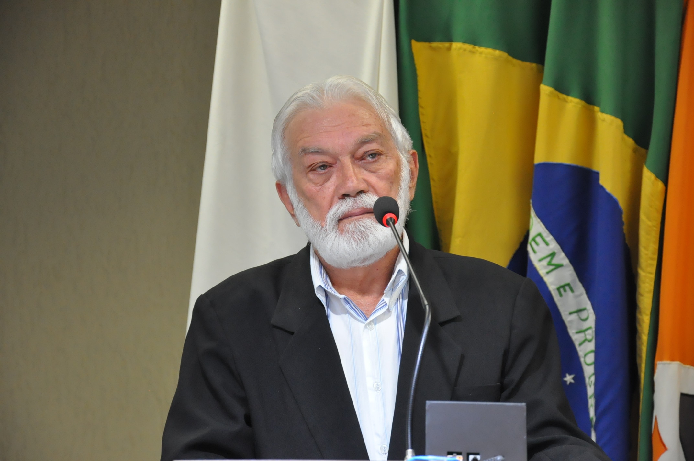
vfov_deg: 10.1
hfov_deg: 15.2
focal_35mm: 135
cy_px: 230
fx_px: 2599
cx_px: 347
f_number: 5.6
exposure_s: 1/60
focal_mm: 90
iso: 2000
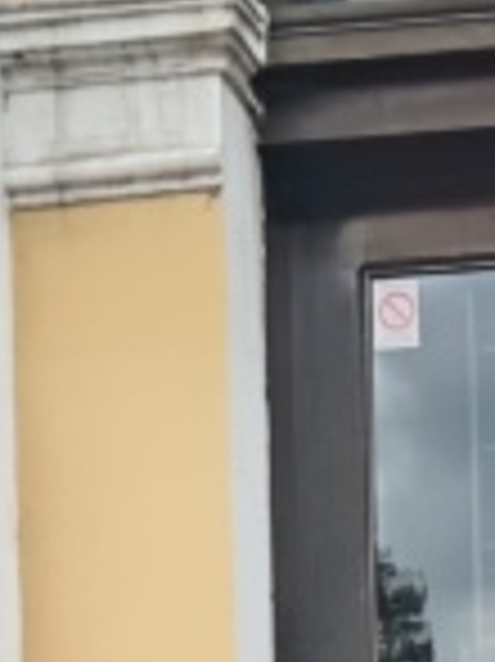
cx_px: 702
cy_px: 1585
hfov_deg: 8.4
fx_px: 3322
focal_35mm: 174
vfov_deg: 10.0
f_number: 1.8
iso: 102
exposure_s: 1/204
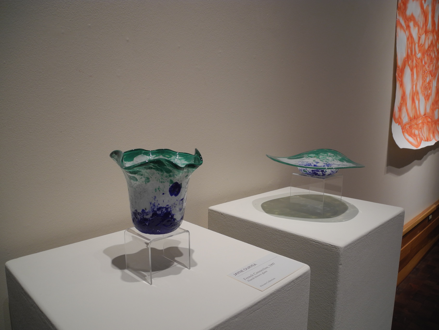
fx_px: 355
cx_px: 220
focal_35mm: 28
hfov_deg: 63.4
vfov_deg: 49.7
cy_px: 165
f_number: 2.8
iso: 100
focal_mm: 6
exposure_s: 1/50
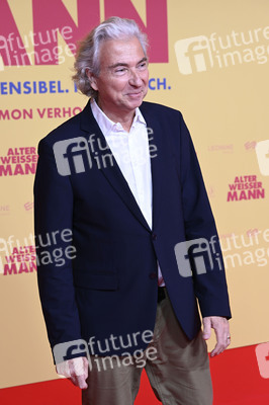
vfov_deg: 27.0
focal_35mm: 75
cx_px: 134
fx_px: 842
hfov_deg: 18.2
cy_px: 202
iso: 400
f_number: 5.6
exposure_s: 1/160
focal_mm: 75
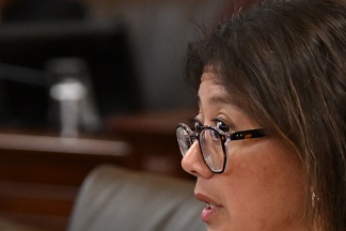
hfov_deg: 4.5
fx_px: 4450
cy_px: 388
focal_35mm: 463
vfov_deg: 3.0
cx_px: 100
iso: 3200
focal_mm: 125
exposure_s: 1/160
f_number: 2.8
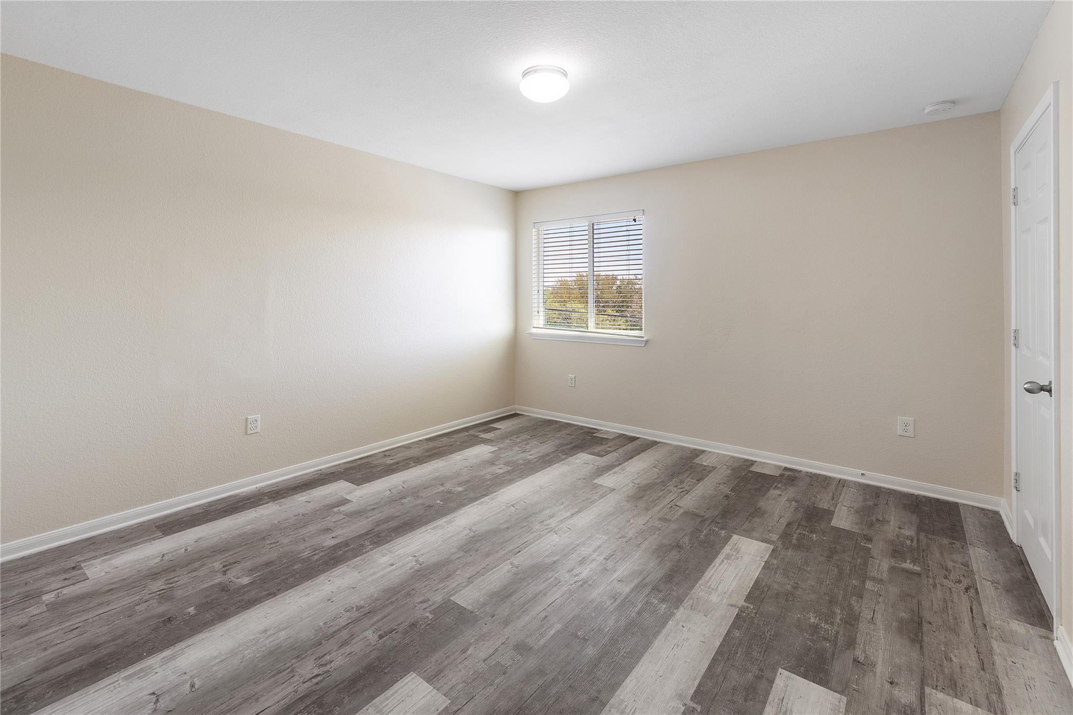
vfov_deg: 77.3
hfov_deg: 100.4
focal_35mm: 15
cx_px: 536
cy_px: 358
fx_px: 447
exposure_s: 1/50
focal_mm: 10
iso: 100
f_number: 9
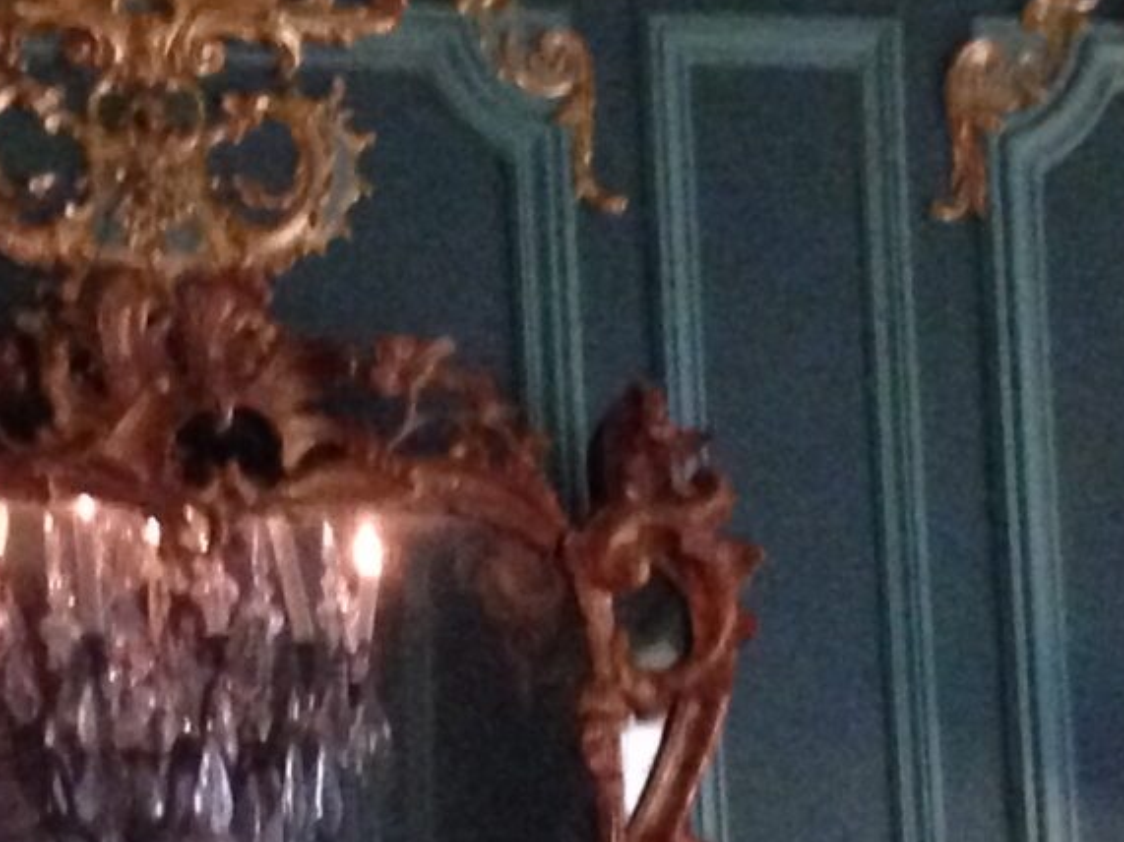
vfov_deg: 9.9
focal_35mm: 148
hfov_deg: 13.2
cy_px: 954
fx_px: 4805
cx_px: 39
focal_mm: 4.12
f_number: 2.4
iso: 800
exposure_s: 1/15
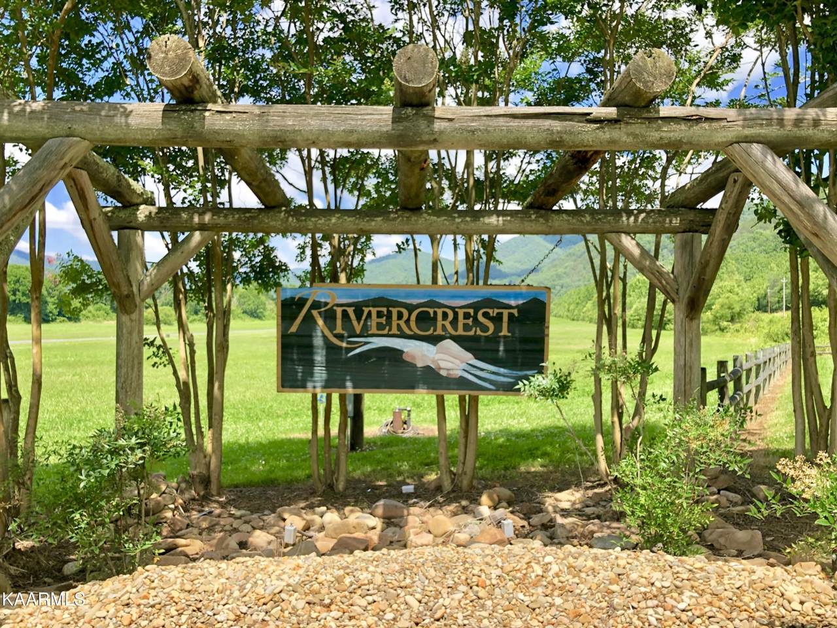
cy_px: 314
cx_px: 418
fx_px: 677
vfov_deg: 49.7
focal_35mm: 28
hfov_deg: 63.4
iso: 20
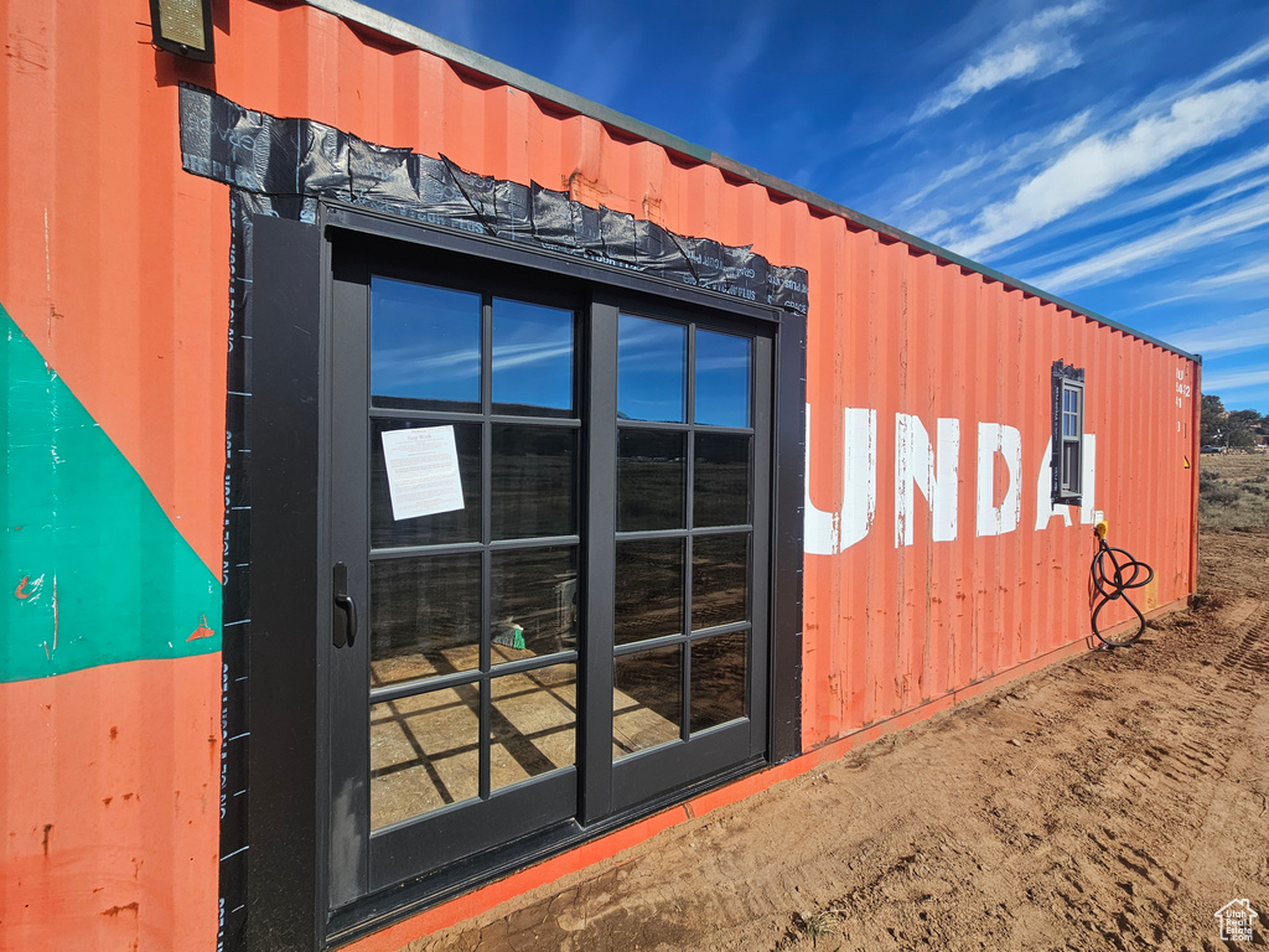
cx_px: 634
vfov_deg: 89.9
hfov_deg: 106.2
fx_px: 477
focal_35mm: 13
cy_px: 476
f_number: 2.2
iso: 50
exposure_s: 1/1765
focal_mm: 2.2
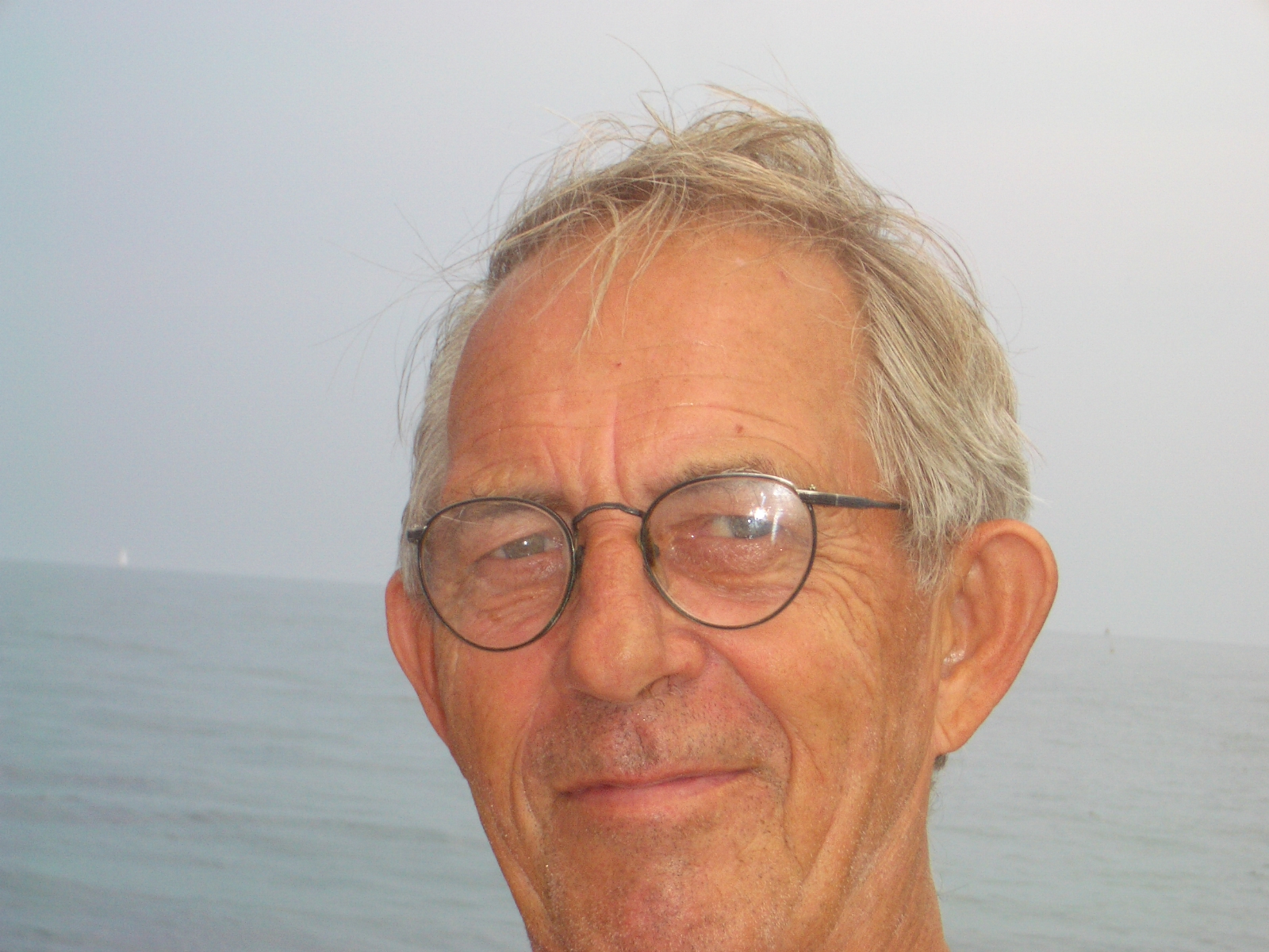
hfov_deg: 18.7
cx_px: 634
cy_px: 476
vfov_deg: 14.1
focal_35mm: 105
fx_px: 3849
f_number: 7.7
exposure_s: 1/250
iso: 100
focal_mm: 17.4
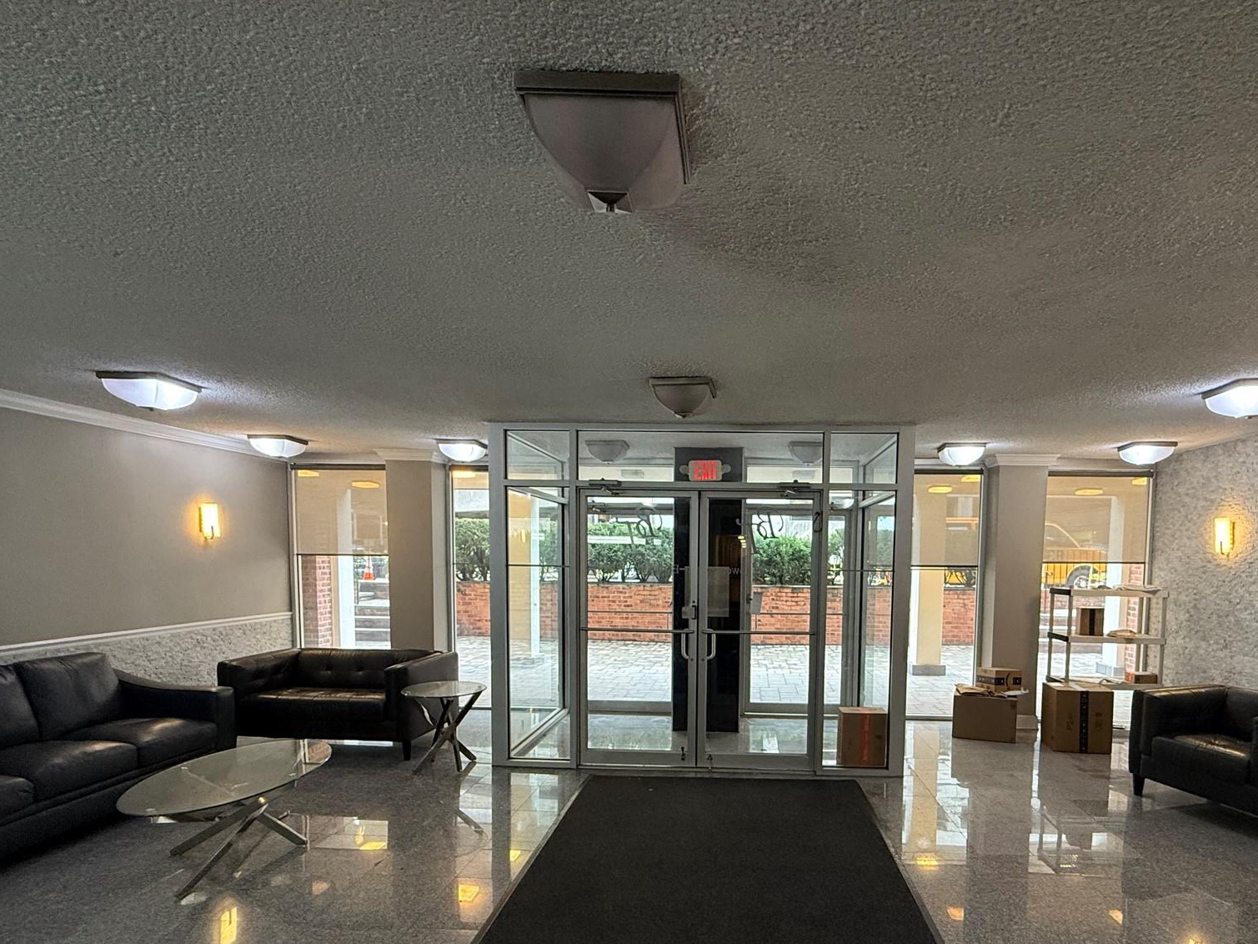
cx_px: 731
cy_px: 606
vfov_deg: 67.3
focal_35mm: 19
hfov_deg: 84.0
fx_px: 691
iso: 320
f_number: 2.2
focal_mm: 2.22
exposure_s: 1/60
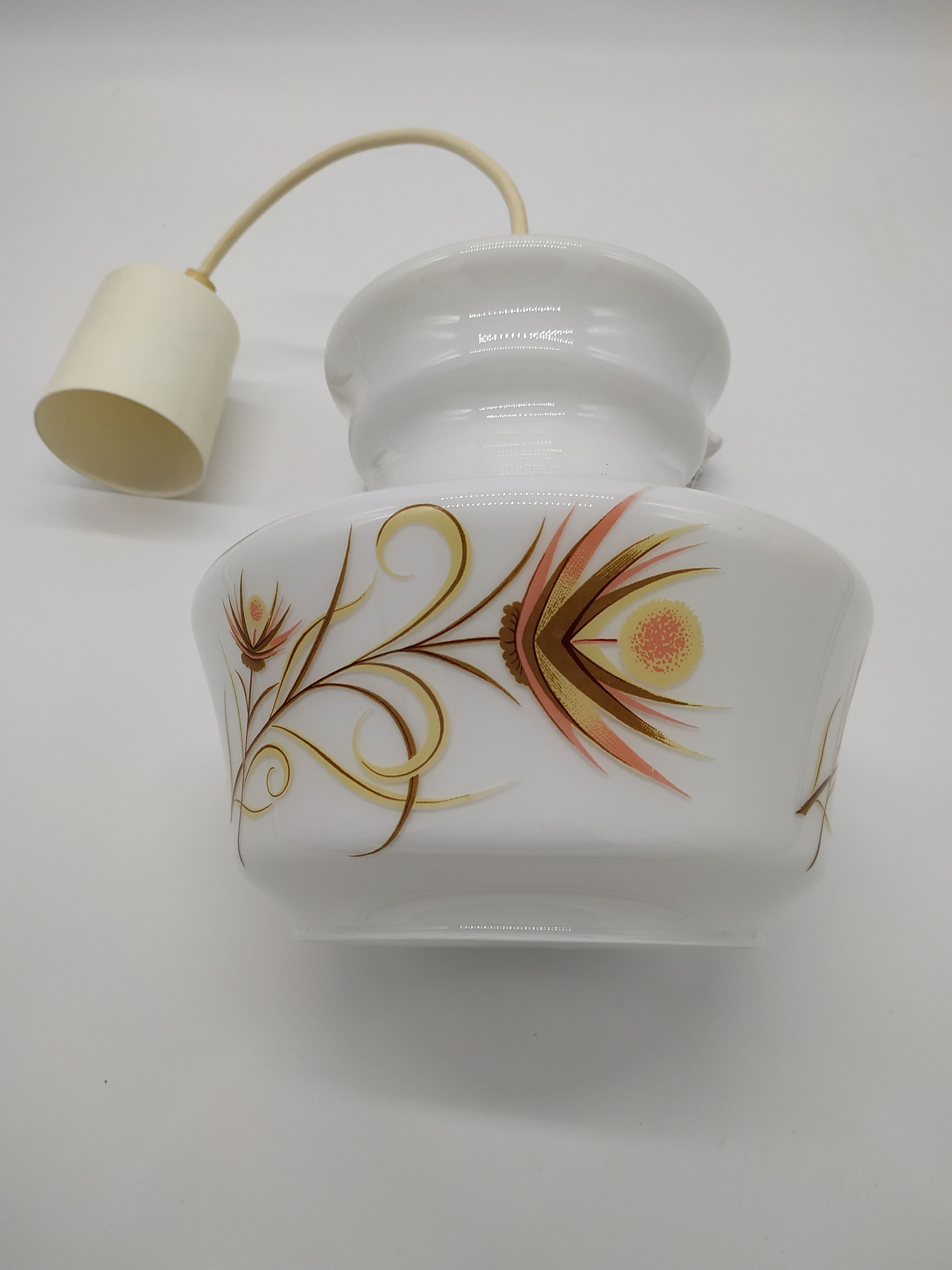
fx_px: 880
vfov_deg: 71.6
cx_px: 476
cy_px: 635
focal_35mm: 24
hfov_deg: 56.8
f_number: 1.9
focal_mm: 3.94
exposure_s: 1/528
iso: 100
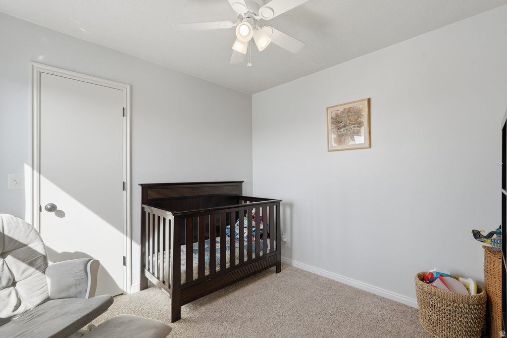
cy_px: 169
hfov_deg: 96.7
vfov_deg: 73.8
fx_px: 225
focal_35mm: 16
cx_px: 254
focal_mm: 16
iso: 250
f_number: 9
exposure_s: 1/500
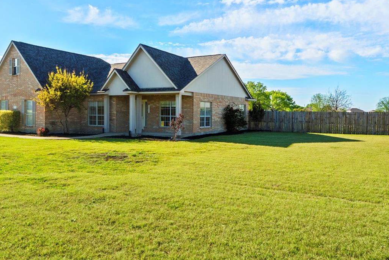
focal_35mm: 30
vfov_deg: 43.6
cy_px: 122
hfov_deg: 61.9
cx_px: 197
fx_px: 324
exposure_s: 1/50
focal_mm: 10
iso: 250
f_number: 11
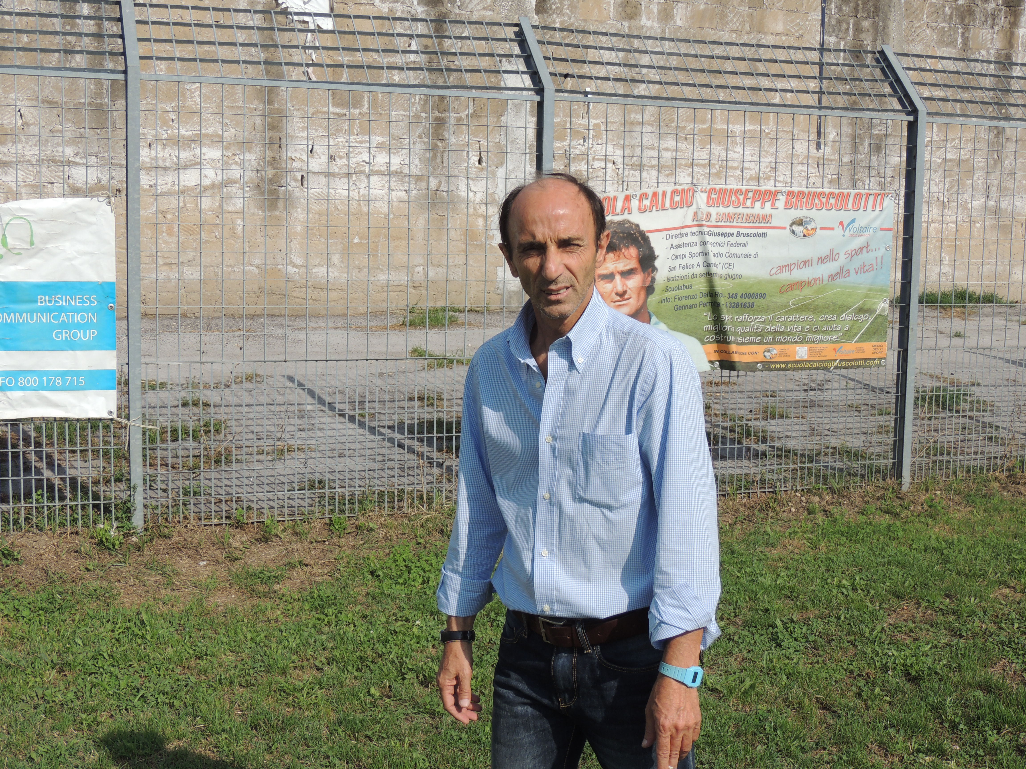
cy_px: 384
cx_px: 513
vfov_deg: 30.9
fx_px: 1393
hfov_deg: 40.4
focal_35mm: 47
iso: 100
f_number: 3.5
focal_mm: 8.3
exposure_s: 1/1600
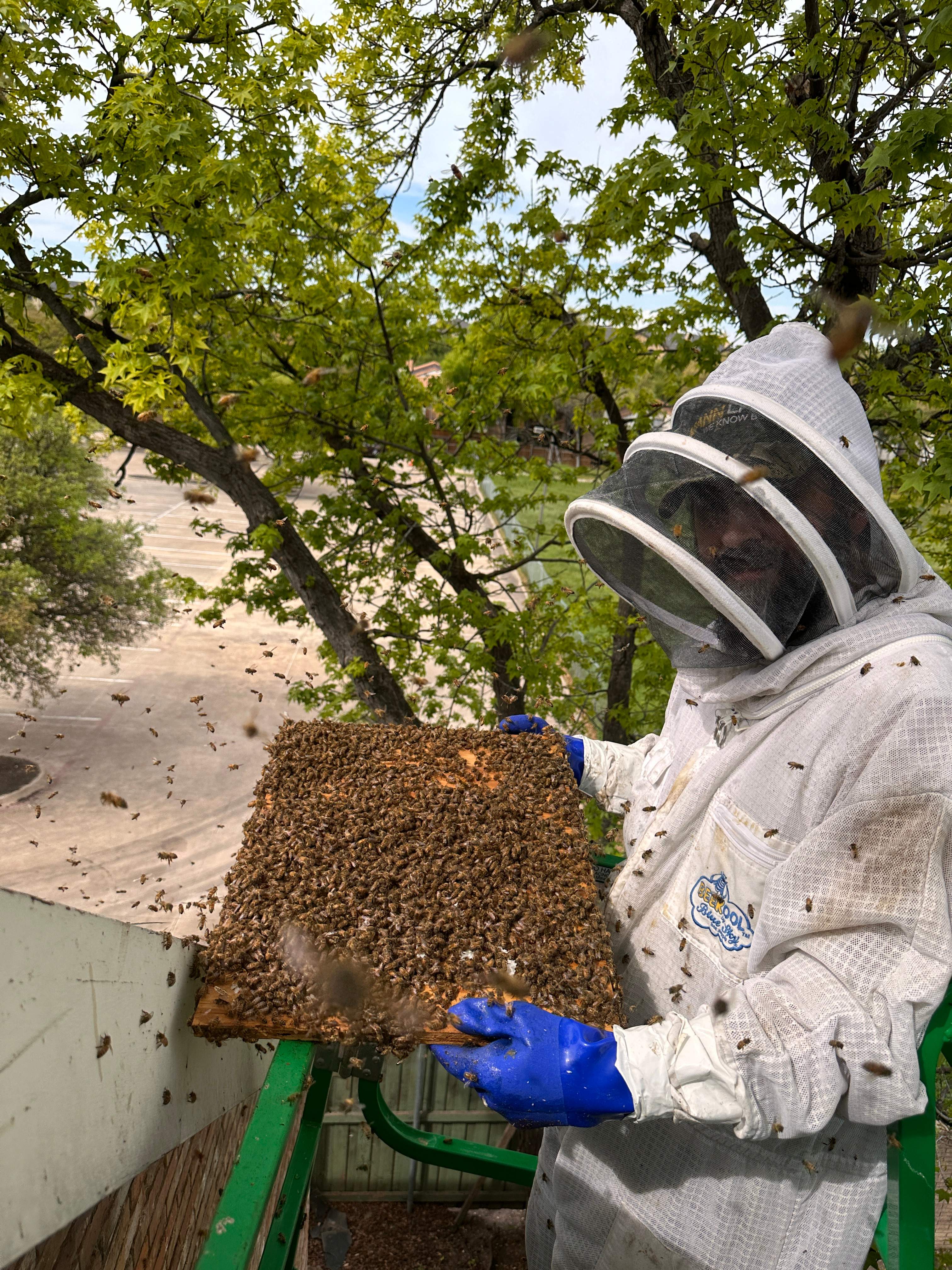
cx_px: 476
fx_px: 880
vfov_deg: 71.6
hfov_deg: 56.8
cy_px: 635
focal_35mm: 24
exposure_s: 1/2299
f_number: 1.78
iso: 80
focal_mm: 6.86
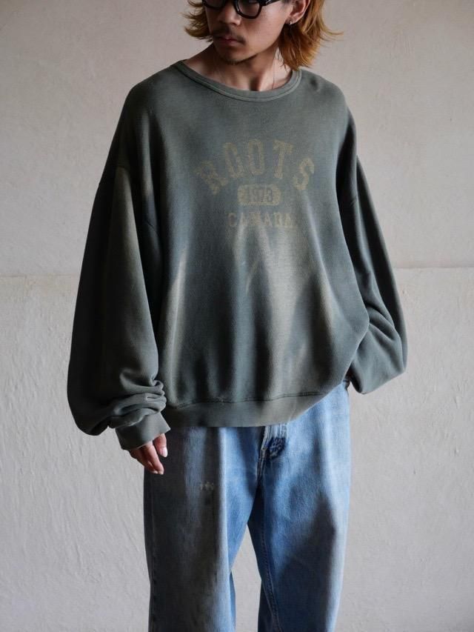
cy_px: 316
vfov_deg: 21.3
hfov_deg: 16.1
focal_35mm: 92
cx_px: 237
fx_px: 1679
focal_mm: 46
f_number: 3.9
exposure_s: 1/100
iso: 1000
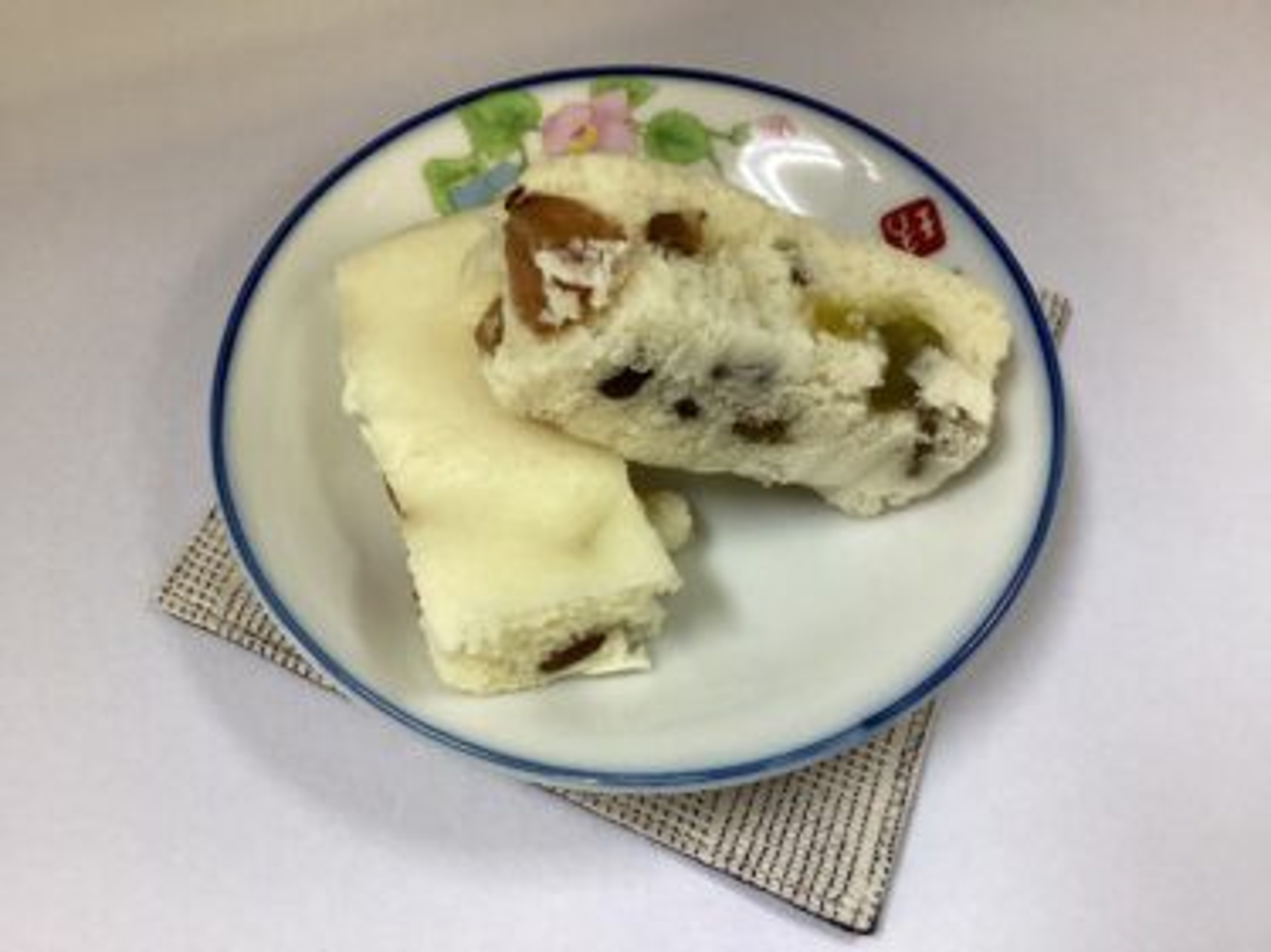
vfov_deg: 45.4
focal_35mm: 31
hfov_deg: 58.4
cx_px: 636
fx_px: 1138
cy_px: 476
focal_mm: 3.3
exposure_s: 1/60
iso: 100
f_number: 2.4
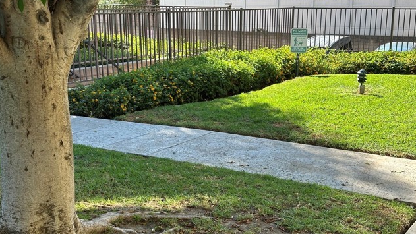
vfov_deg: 22.6
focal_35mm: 53
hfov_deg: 39.2
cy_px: 132
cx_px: 210
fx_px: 585
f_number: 1.78
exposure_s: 1/745
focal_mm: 6.86
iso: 64
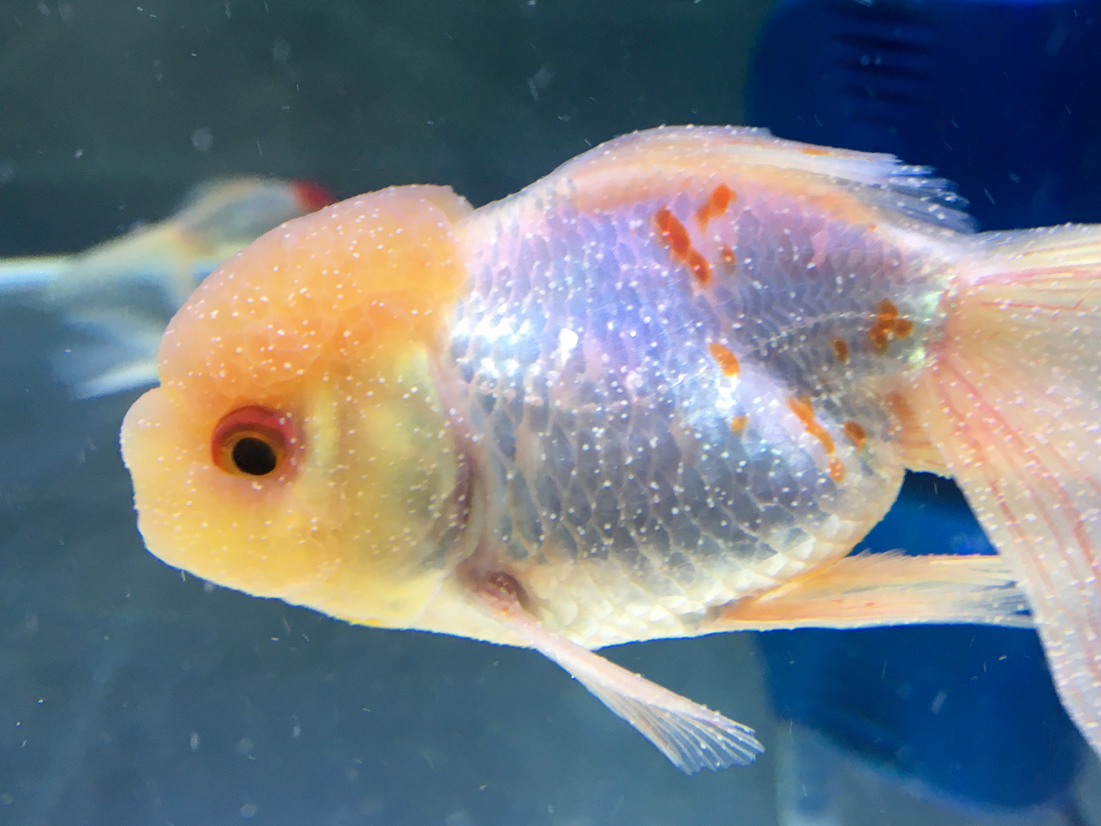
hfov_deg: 45.4
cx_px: 693
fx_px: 1304
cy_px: 263
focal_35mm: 41
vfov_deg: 34.7
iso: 64
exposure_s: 1/33
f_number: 2.2
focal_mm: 4.15
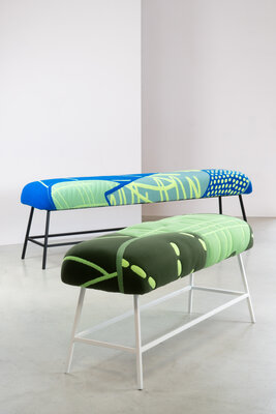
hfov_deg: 18.2
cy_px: 207
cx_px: 138
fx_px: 862
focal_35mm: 75
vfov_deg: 27.0
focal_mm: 50
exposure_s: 1/6
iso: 100
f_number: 8
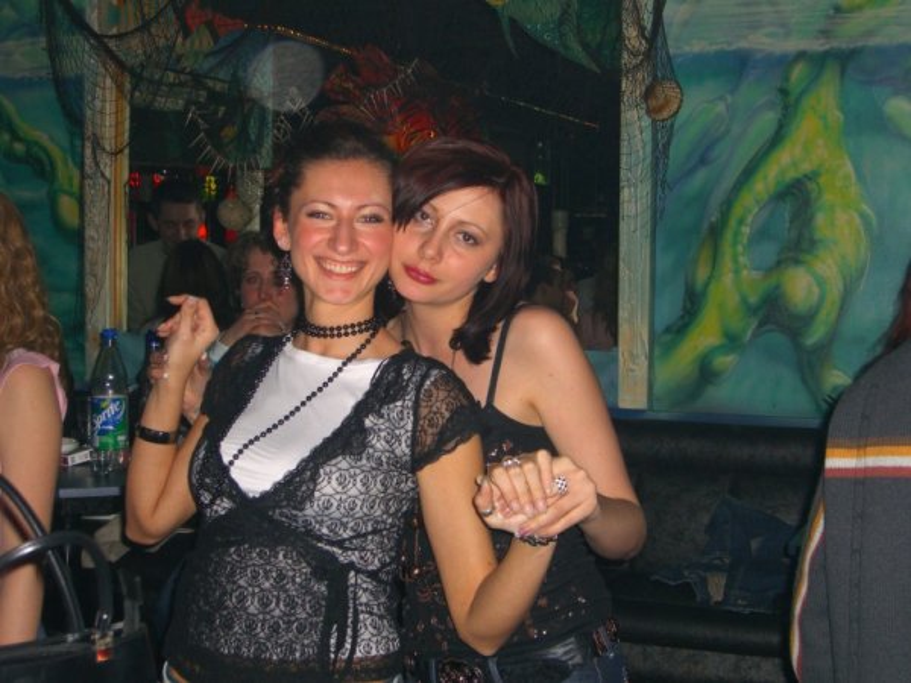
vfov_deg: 25.7
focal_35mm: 57
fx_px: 1500
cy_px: 342
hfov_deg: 33.8
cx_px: 456
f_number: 3.6
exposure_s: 1/60
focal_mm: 11.8
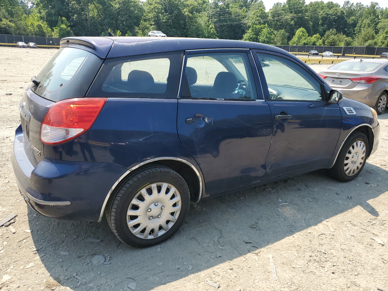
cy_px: 146
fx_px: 291
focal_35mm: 26
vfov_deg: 53.1
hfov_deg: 67.3
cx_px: 194
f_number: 1.5
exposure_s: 1/1250
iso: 50
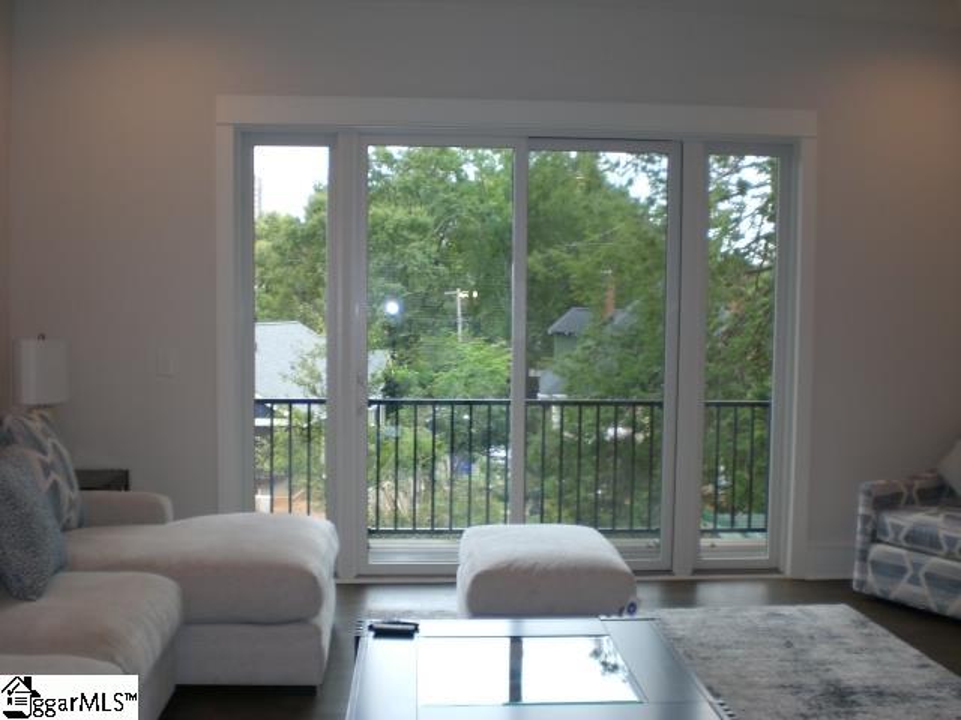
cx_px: 480
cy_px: 360
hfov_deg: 49.0
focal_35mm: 38
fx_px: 1055
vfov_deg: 37.7
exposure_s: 1/100
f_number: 3.1
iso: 100
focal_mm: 6.3
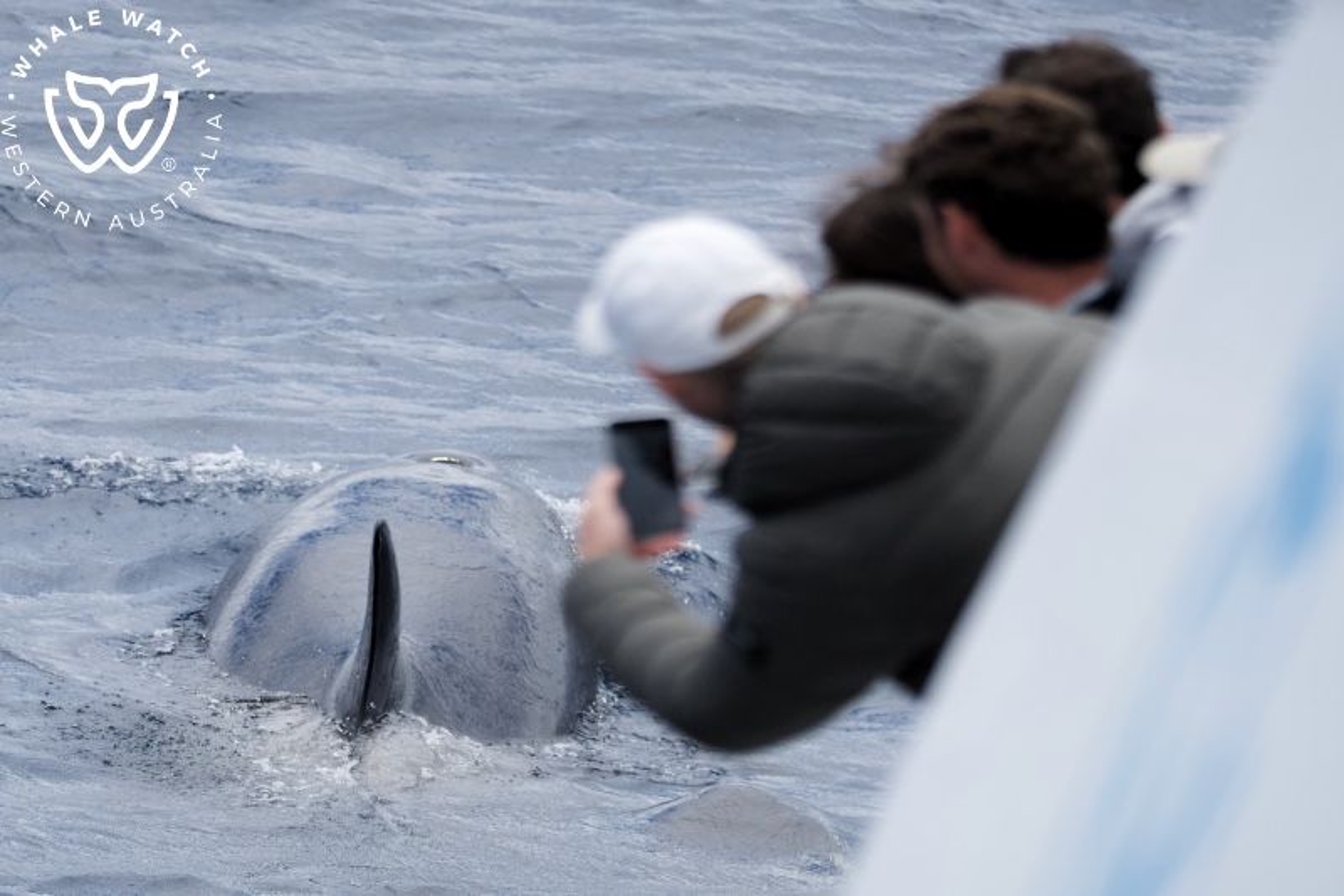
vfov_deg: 5.8
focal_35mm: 235
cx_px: 672
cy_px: 448
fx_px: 8786
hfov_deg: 8.7
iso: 1600
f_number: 5.6
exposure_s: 1/8000
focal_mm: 235.4
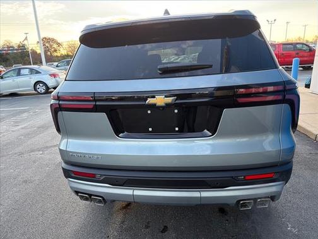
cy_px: 120
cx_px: 159
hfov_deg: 71.6
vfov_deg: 56.8
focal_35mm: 24
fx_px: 220
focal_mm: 6.76
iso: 80
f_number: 1.78
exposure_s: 1/174
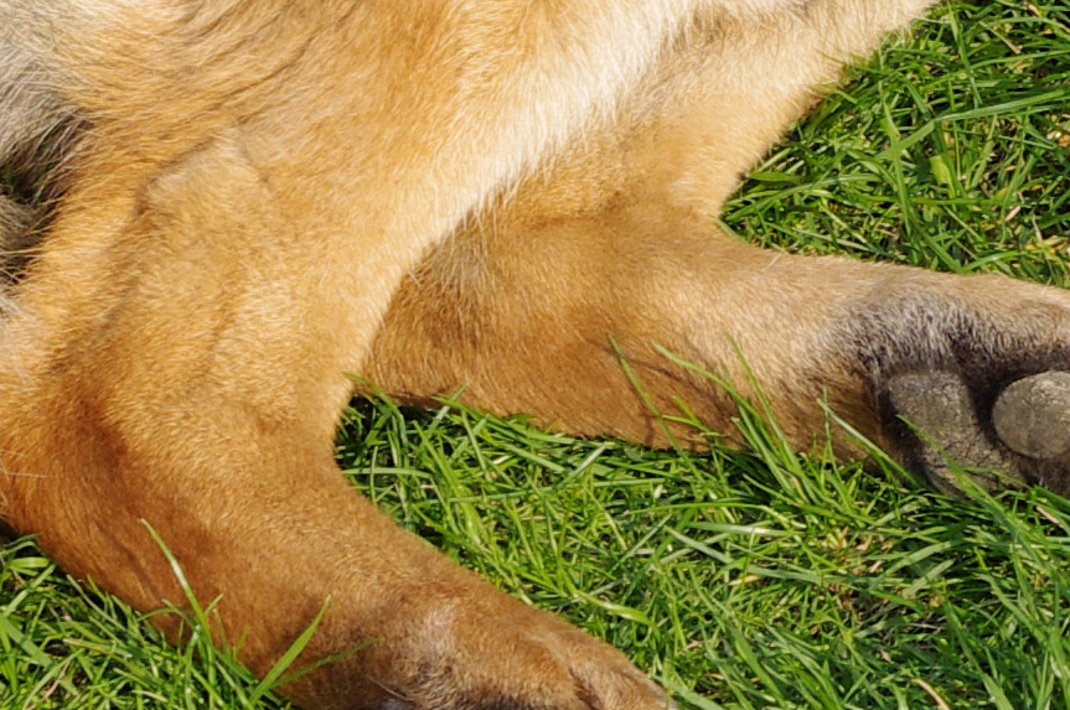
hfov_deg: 5.6
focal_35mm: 369
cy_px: -603
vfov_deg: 3.7
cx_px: 1218
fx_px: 10953
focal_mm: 50
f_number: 10
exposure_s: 1/200
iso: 200
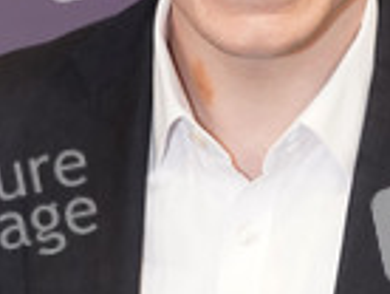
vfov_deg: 9.2
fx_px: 1817
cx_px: 260
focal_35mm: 161
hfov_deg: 12.2
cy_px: 76
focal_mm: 58
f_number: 5.6
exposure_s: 1/125
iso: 2000
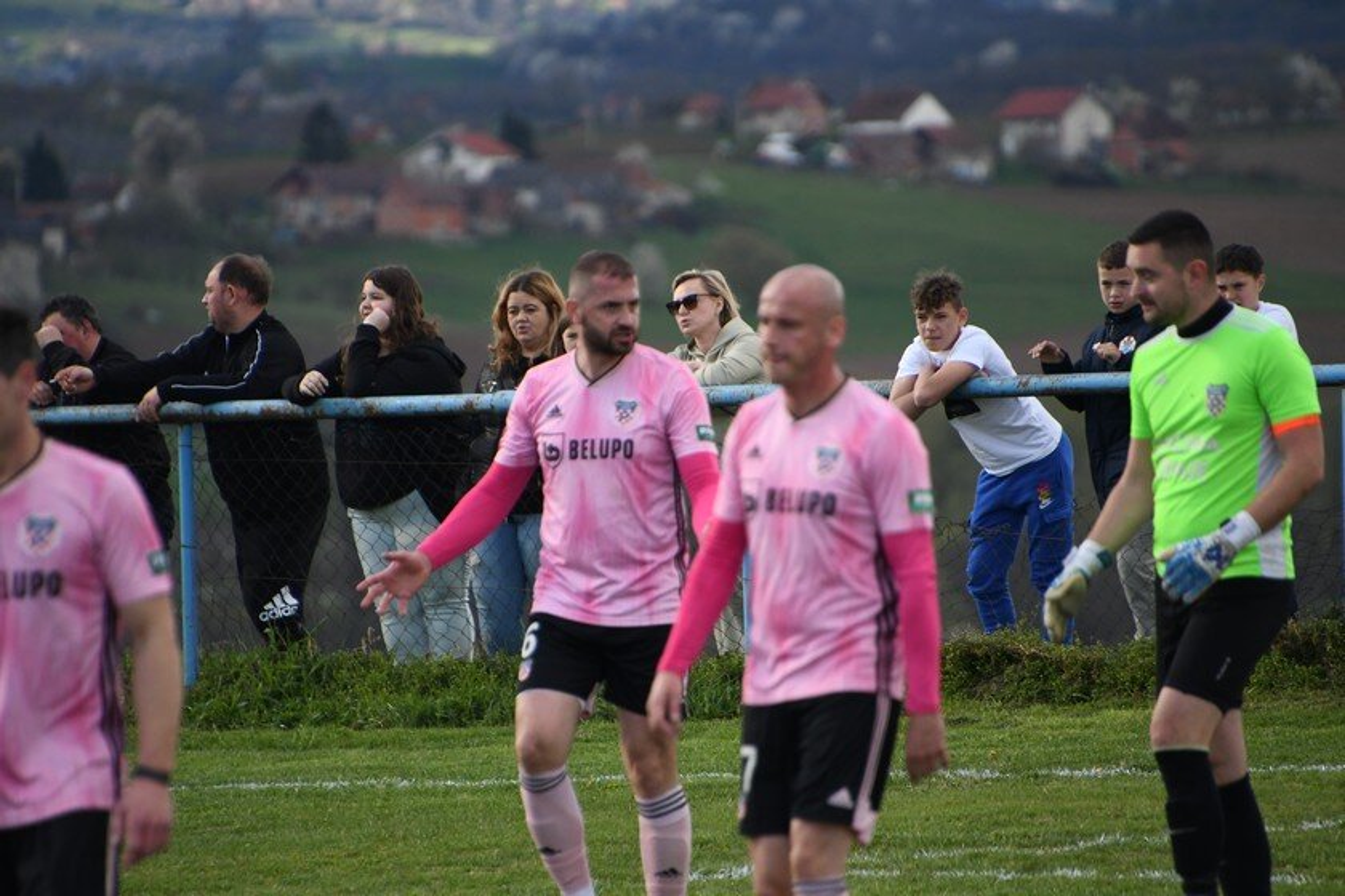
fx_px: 22415
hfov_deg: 3.4
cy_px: 448
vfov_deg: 2.3
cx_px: 672
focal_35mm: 600
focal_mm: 400
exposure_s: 1/2000
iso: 1250
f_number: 6.3
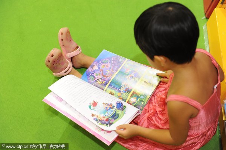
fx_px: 351
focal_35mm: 56
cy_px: 75
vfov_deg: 24.2
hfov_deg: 35.7
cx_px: 113
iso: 1600
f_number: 3.5
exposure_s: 1/125
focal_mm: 56
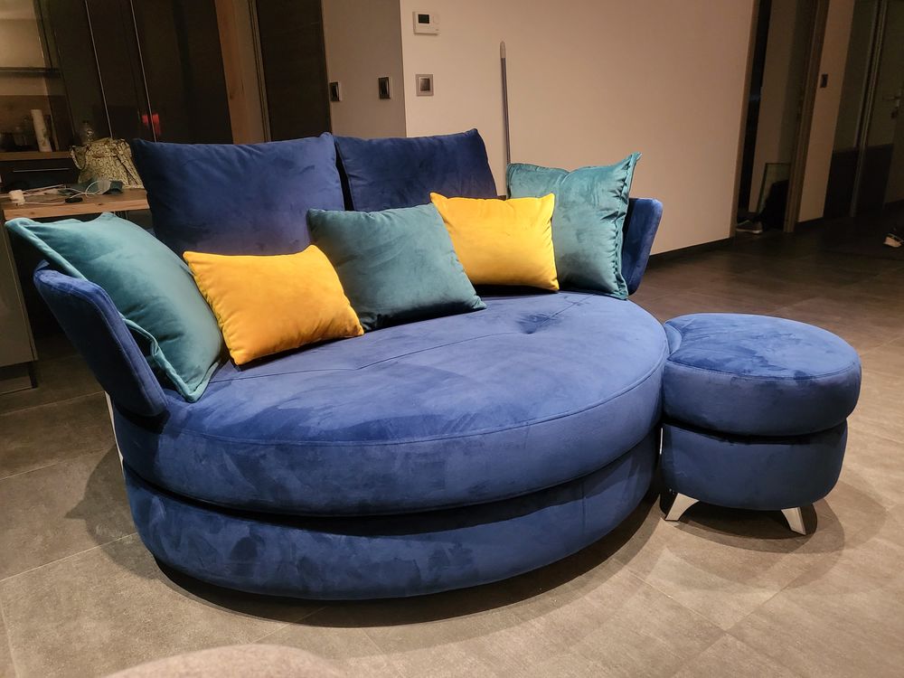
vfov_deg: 53.1
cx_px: 452
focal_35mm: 26
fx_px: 679
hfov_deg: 67.3
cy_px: 339
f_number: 1.8
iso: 500
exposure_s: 1/33
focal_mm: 4.25
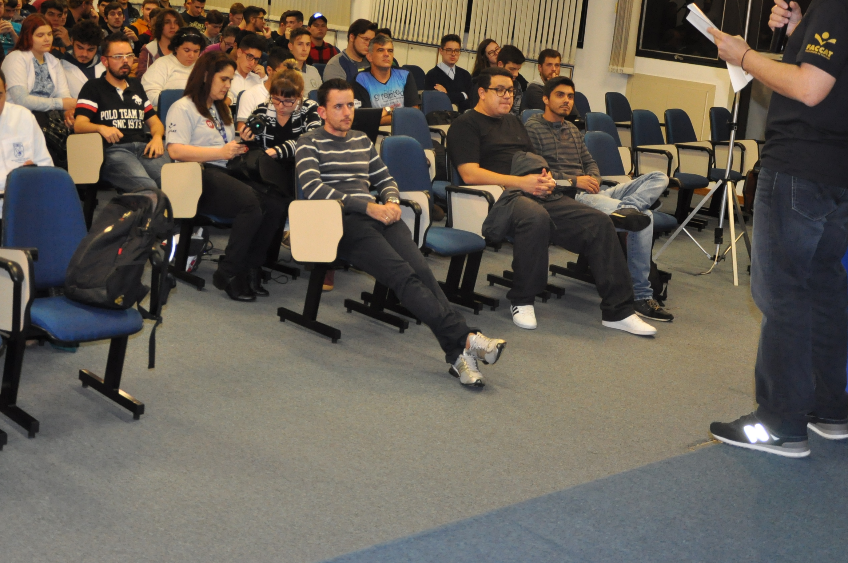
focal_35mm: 56
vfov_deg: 23.9
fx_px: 1317
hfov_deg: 35.4
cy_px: 143
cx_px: 309
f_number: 3.8
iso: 800
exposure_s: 1/60
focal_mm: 24
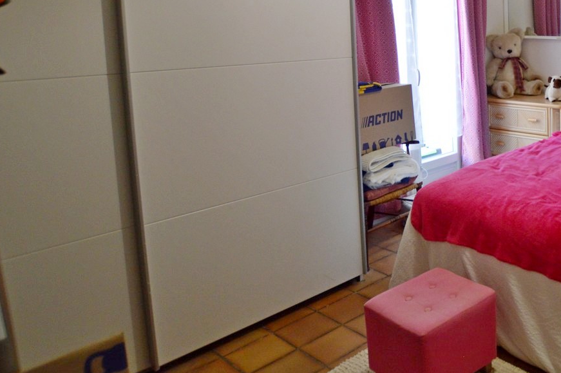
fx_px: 483
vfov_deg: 40.4
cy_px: 72
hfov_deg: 48.3
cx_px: 576
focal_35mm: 31
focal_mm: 10
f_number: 3.5
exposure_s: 1/60
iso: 450
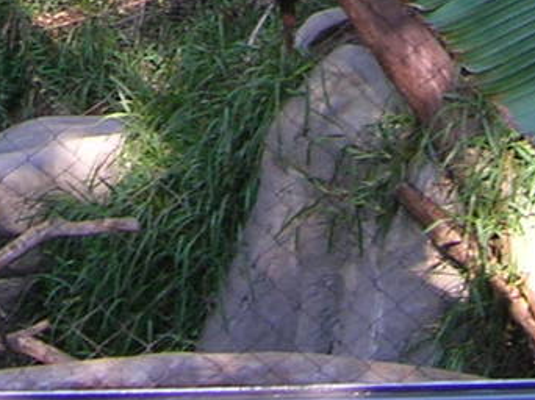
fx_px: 2456
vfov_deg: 8.7
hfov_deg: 12.2
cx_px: -42
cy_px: -487
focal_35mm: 159
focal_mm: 5.7
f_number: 2.9
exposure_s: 1/38.1
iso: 50
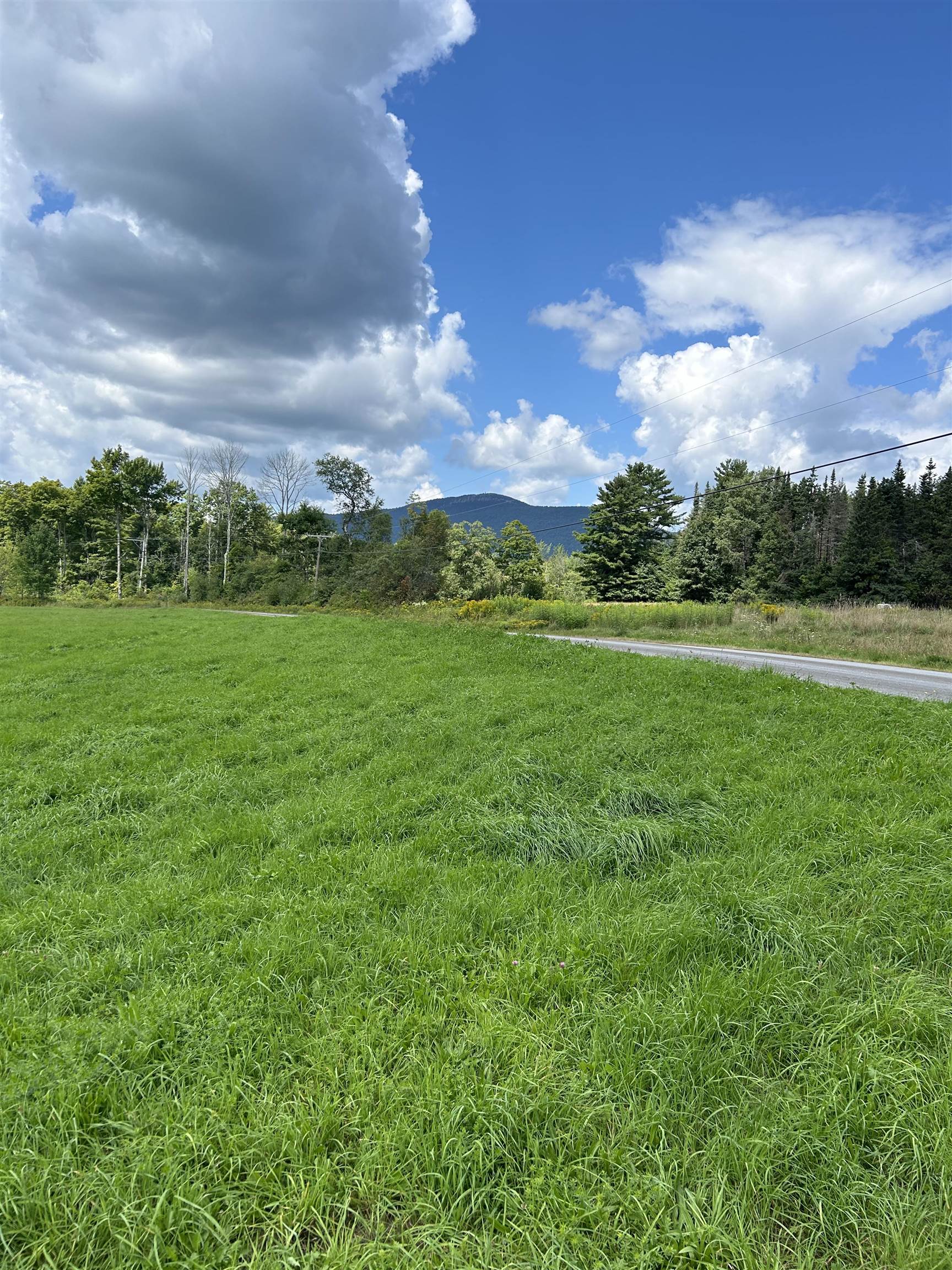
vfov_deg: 67.3
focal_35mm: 26
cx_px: 476
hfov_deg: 53.1
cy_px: 635
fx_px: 953
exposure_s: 1/3356
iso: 50
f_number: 1.5
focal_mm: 5.7
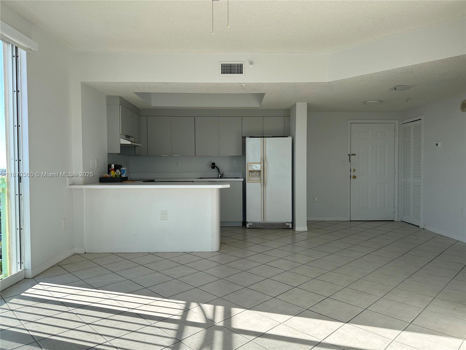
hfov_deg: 71.6
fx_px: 323
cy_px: 175
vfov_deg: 56.8
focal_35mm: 24
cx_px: 233
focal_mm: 6.86
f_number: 1.78
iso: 80
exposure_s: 1/887
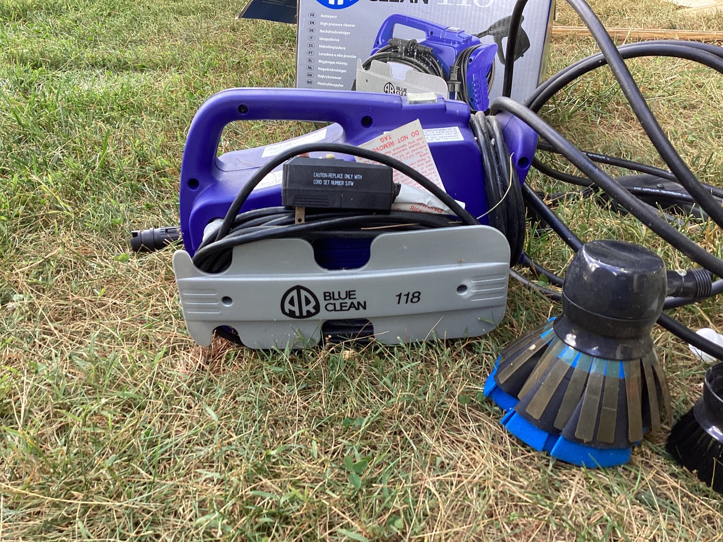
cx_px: 362
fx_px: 648
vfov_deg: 45.4
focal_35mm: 31
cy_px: 271
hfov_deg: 58.3
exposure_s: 1/120
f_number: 2.4
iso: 50
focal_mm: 3.3
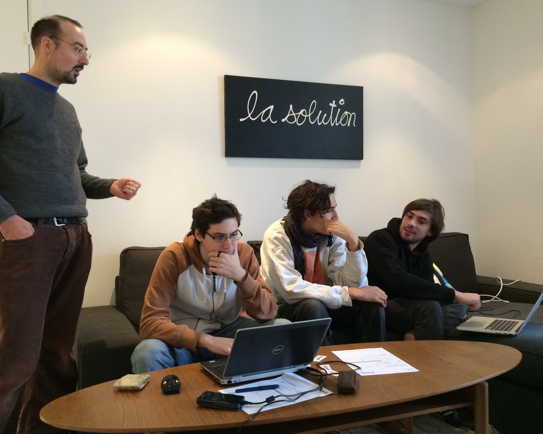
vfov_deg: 45.8
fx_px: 514
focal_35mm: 32
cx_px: 256
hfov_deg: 55.6
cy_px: 214
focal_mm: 4.12
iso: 200
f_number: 2.2
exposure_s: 1/30
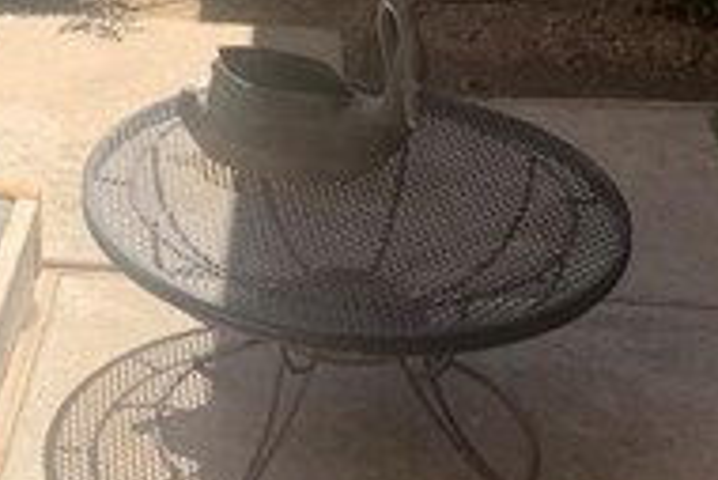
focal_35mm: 91
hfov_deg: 21.6
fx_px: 1816
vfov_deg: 13.8
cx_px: 4
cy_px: -314
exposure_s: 1/1661
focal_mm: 4.25
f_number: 1.8
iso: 25
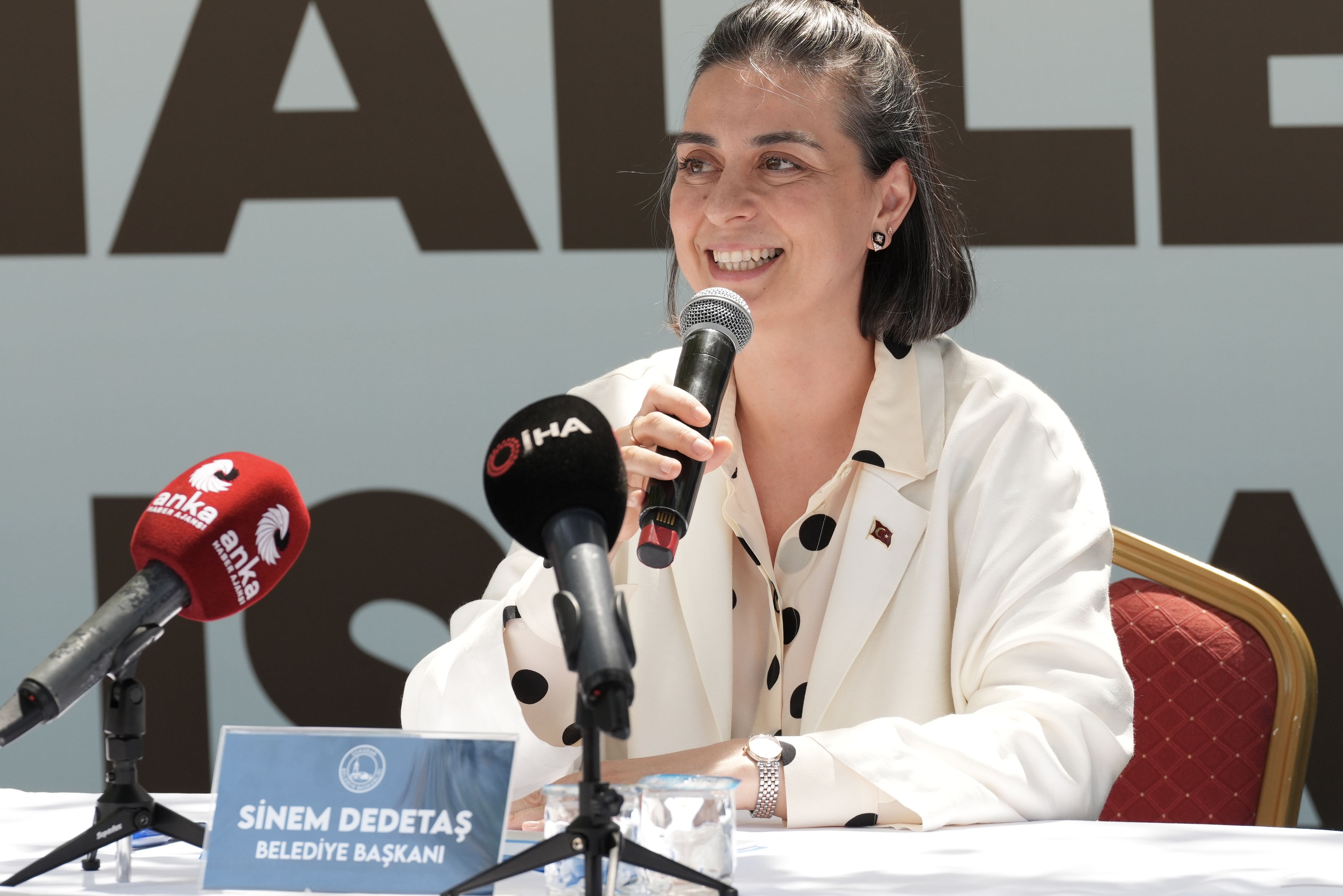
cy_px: 428
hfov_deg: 8.9
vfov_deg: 5.9
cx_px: 700
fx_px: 8617
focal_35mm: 231
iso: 400
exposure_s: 1/250
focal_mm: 200
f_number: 5.6
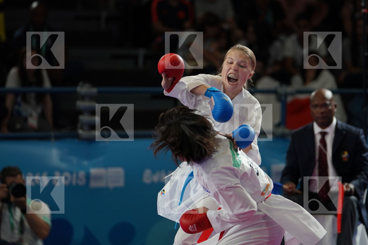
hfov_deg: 7.8
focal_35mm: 264
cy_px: 122
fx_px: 2698
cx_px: 184
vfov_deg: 5.2
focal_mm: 176
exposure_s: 1/1000
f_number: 2.8
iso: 800
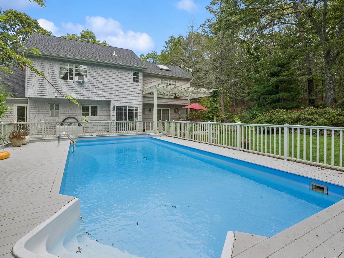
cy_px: 127
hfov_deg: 94.3
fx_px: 159
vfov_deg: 78.1
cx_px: 158
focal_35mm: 16
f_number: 8
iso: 500
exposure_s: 1/250
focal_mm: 14
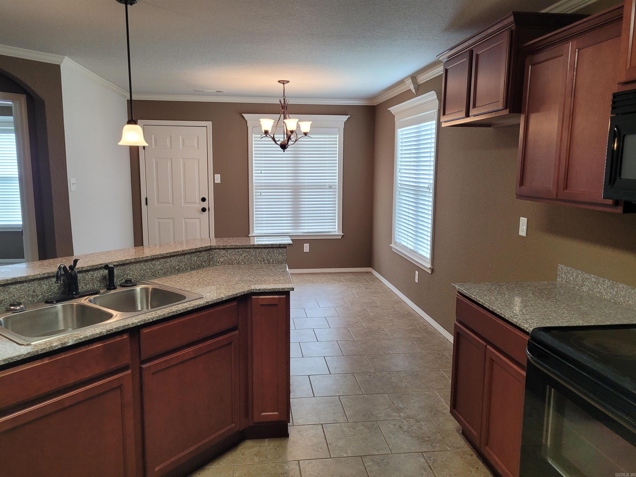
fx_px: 478
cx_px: 318
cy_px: 238
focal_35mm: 26
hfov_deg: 67.3
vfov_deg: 53.1
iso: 200
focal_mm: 5.4
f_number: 1.8
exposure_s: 1/120
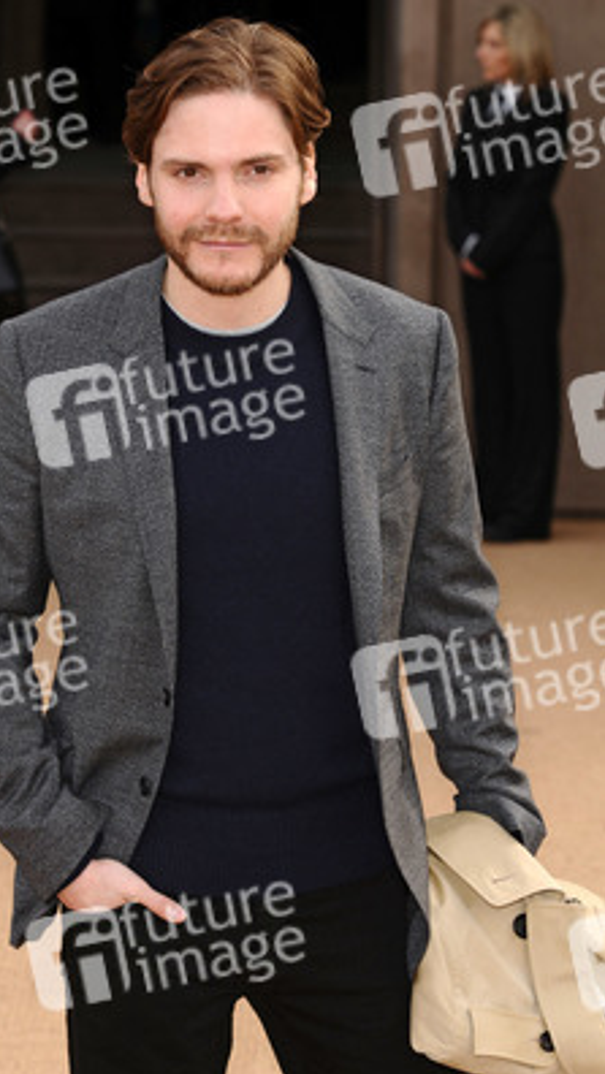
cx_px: 246
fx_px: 4160
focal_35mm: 146
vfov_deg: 14.7
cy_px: 540
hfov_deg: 8.3
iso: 200
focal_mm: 92
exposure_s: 1/250
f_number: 5.6
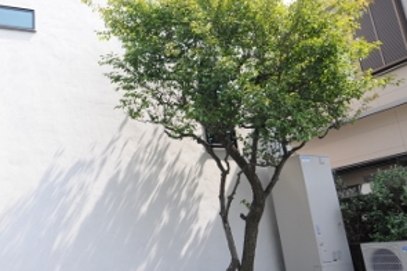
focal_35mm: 39
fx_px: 440
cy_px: 99
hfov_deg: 47.7
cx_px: 101
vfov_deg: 33.9
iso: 200
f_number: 8
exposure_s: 1/250
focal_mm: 16
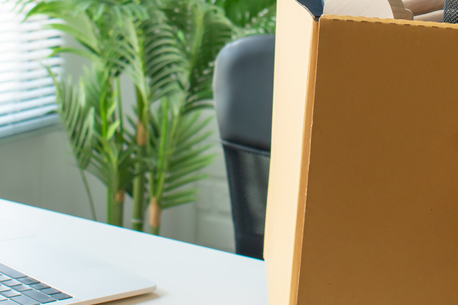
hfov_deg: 17.8
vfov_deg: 11.8
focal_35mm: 115
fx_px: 1463
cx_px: 262
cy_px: -6
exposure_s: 1/30
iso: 125
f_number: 3.8
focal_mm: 24
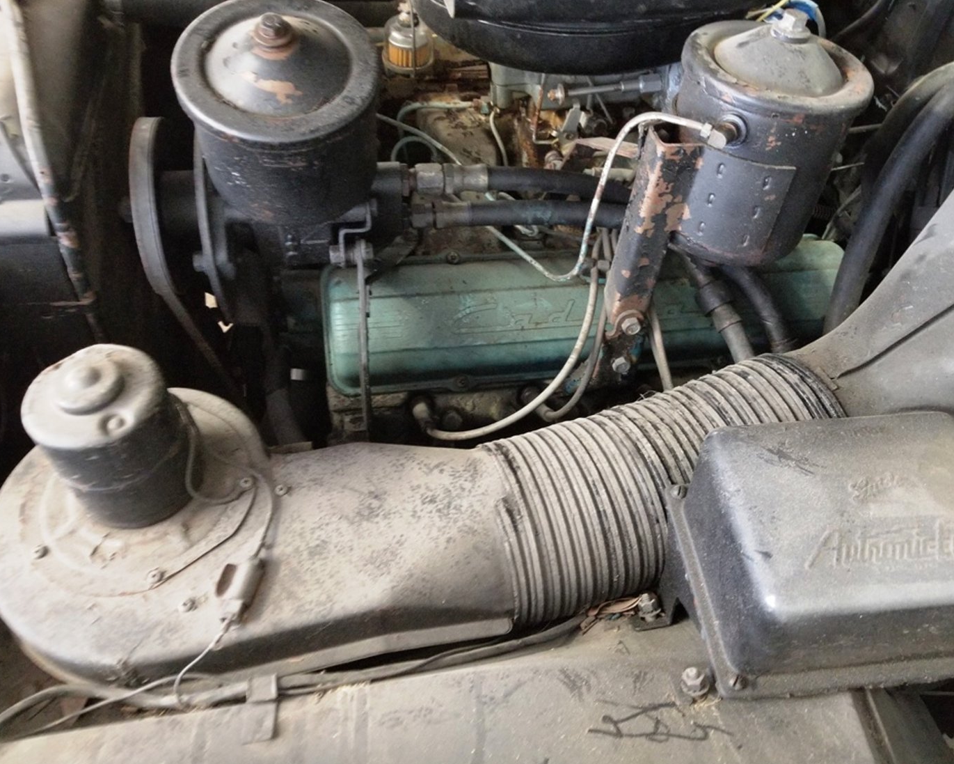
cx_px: 518
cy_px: 383
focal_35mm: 28
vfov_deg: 51.5
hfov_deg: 62.1
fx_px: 791
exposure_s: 1/10
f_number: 1.7
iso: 400
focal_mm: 4.25
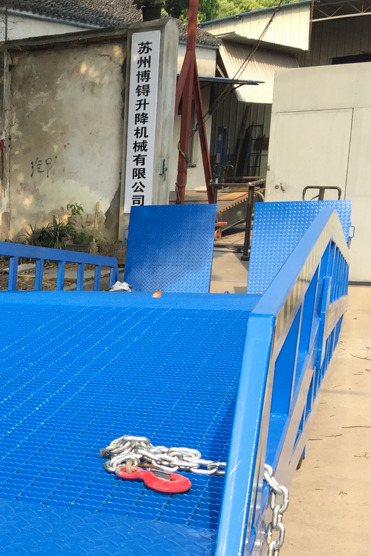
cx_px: -178
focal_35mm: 62
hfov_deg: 19.3
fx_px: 958
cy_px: 406
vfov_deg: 31.9
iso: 32
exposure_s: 1/746
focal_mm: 4.15
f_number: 2.2
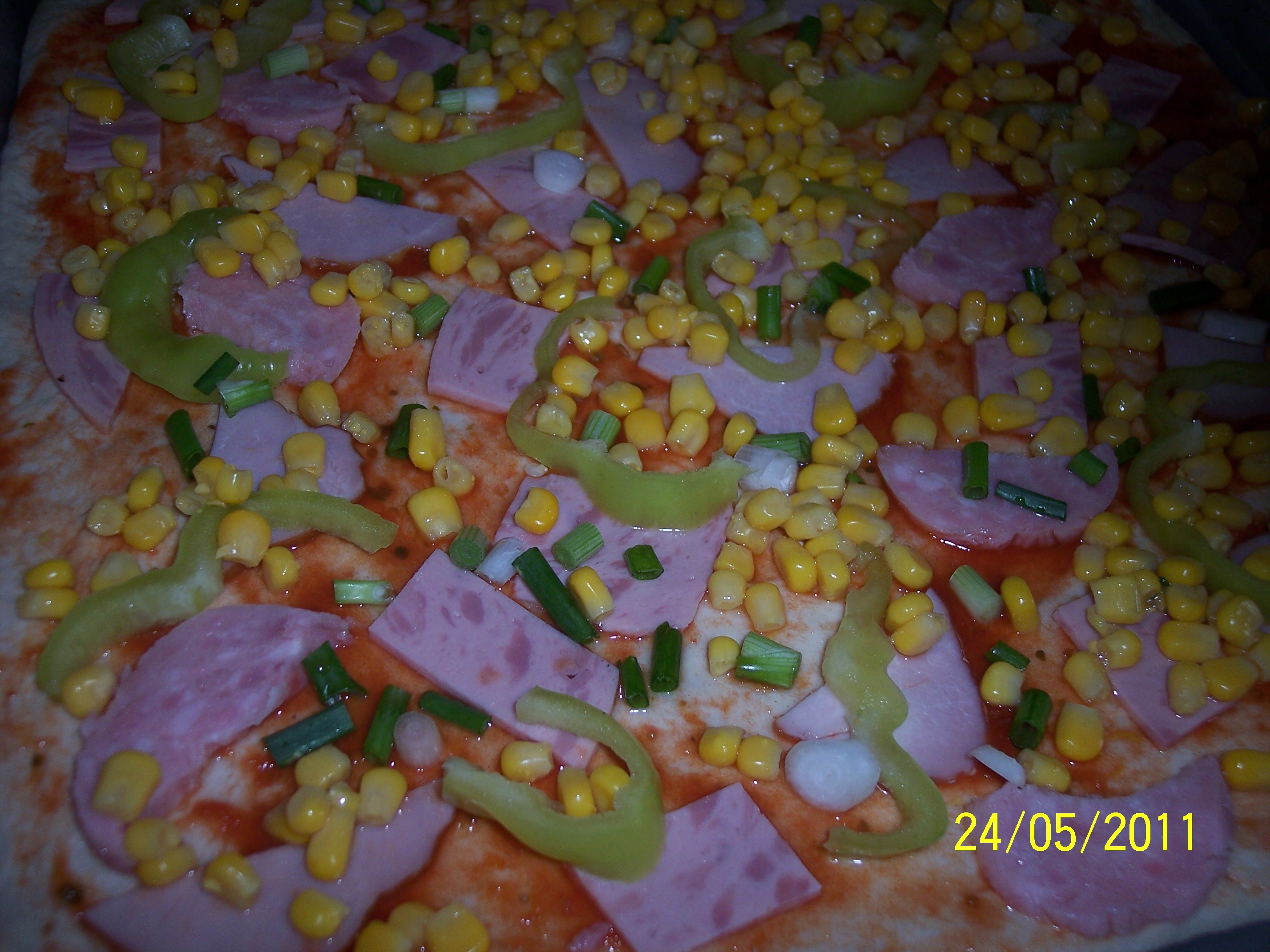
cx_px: 635
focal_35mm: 39
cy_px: 476
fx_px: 1431
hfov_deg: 47.9
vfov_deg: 36.8
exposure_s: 1/60
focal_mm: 8
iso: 100
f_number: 2.8
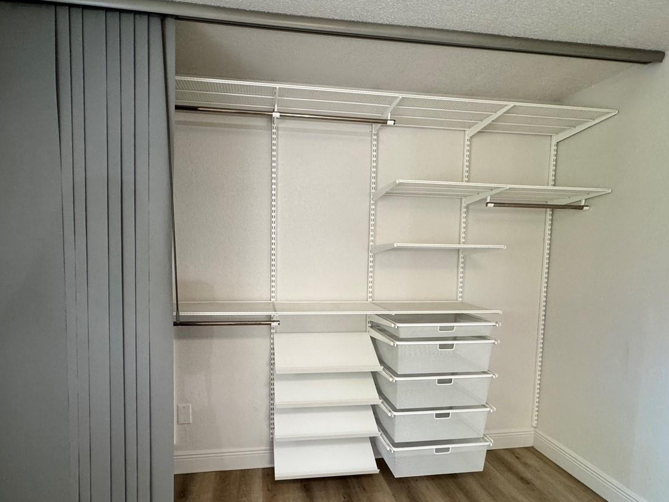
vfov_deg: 65.7
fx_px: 387
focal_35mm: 20
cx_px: 311
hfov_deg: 81.6
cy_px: 286
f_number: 2.2
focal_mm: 2.22
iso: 200
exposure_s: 1/60
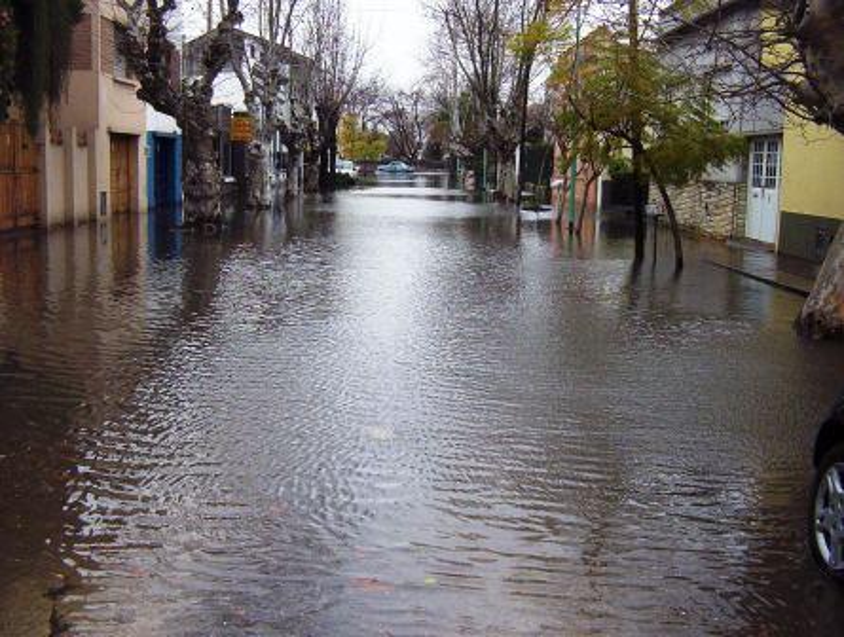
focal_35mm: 39
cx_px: 422
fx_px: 953
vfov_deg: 37.0
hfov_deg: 47.8
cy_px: 318
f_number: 3.84
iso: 100
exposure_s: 1/140
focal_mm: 5.26
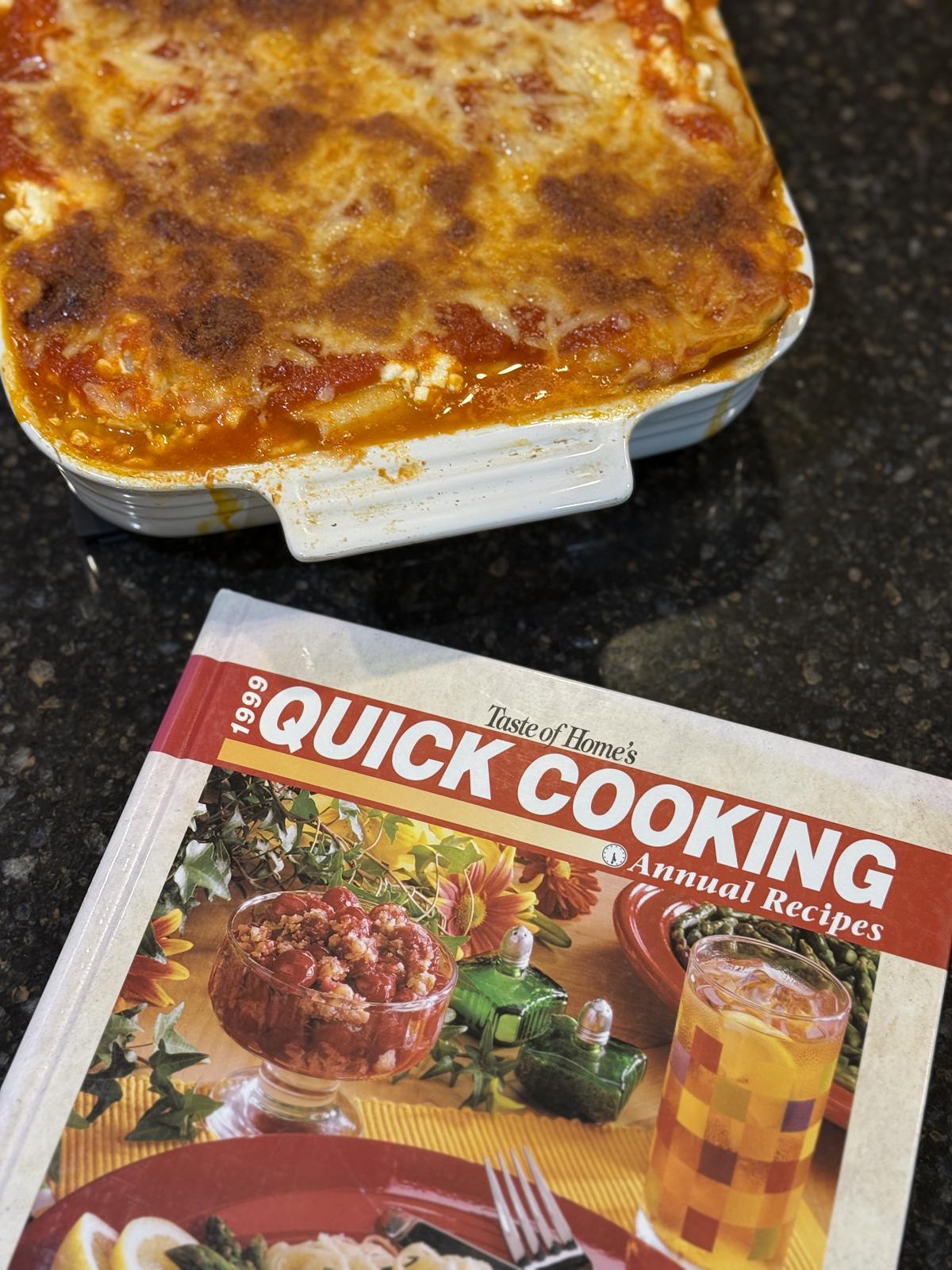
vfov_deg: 39.7
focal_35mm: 48
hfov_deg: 30.3
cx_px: 476
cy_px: 635
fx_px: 1760
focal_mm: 6.76
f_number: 1.78
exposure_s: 1/60
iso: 80
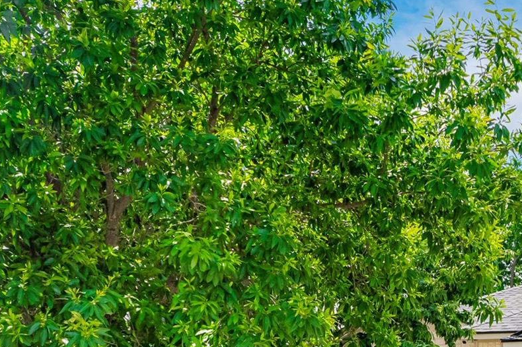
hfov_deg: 33.1
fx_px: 826
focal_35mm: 57
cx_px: 476
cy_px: 420
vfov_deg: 21.9
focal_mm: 8.38
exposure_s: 1/2500
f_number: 2.8
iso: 100
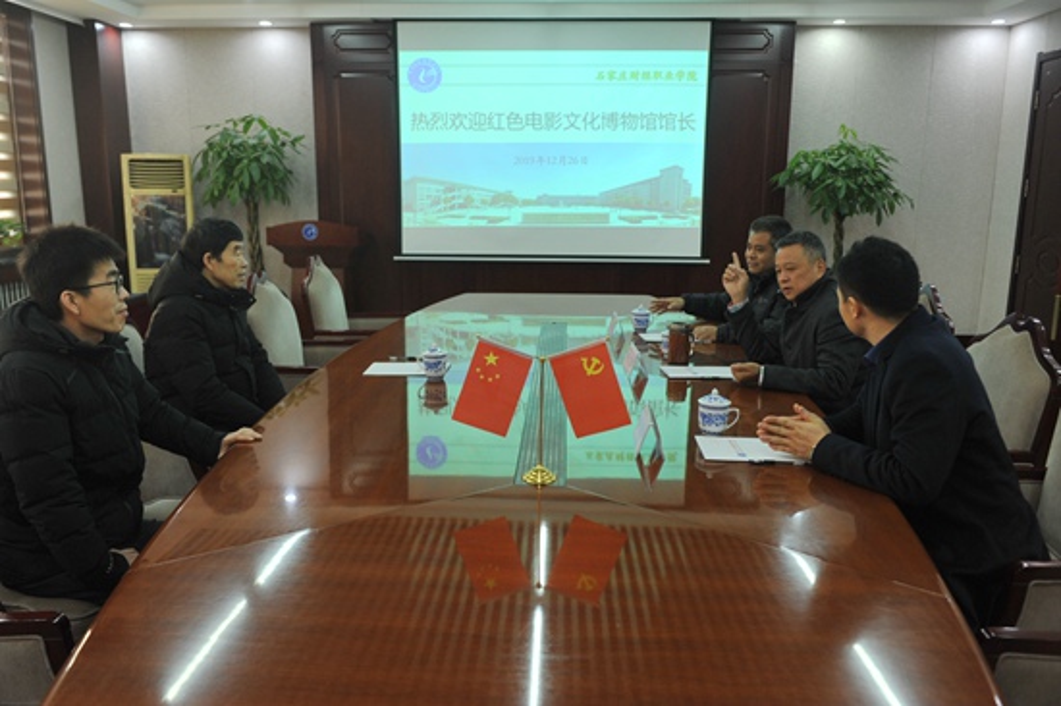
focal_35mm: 29
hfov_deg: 63.7
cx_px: 530
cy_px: 353
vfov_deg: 44.9
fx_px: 854
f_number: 4
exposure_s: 1/160
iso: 1000
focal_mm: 29
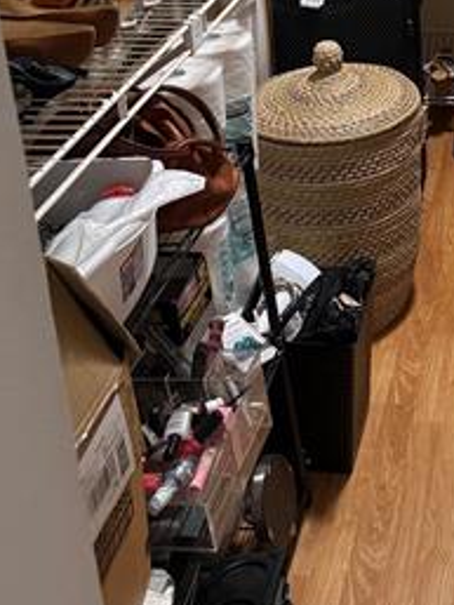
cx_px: 492
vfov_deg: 31.2
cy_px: -28
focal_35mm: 56
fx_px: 978
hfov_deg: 24.5
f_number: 1.78
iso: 320
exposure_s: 1/60
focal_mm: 6.76
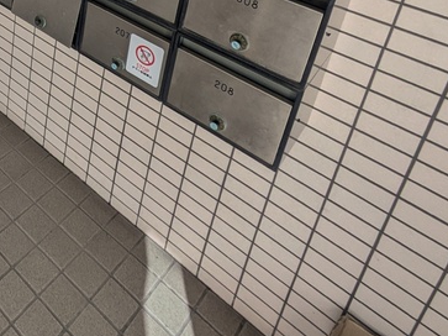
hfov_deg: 42.9
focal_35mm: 37
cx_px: -3
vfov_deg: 30.9
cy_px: -91
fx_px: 479
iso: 49
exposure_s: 1/303
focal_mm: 1.83
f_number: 2.2
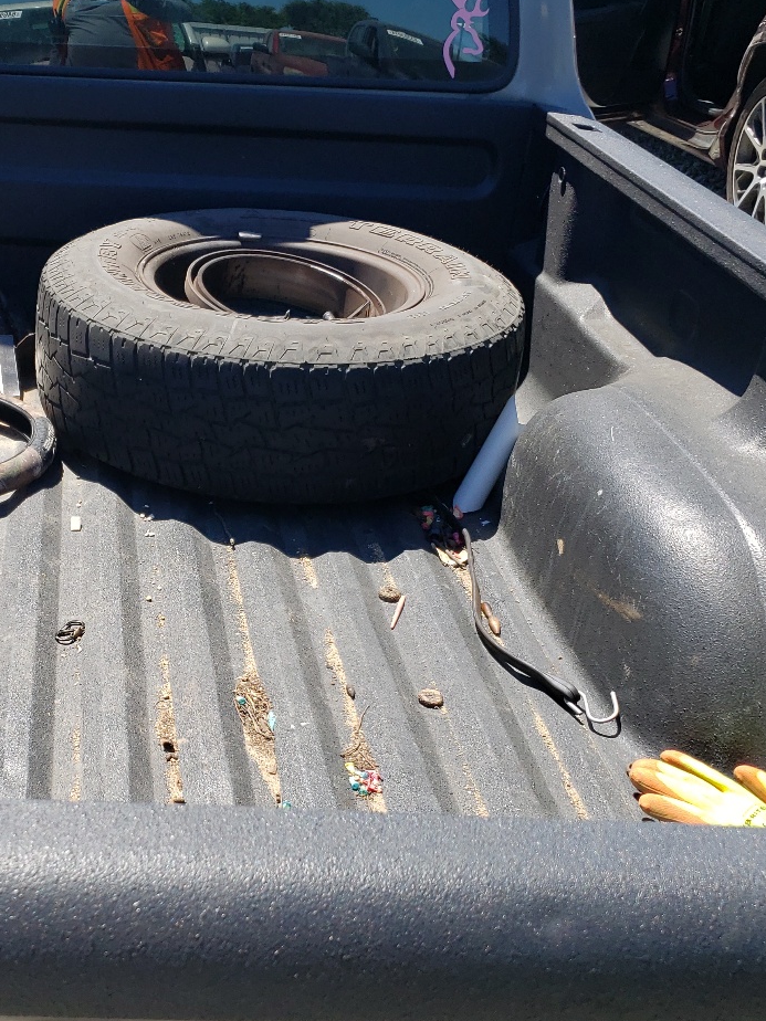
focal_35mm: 45
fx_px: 1328
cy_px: 622
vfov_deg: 41.8
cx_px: 153
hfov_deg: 31.4
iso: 50
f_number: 1.5
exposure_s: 1/1667
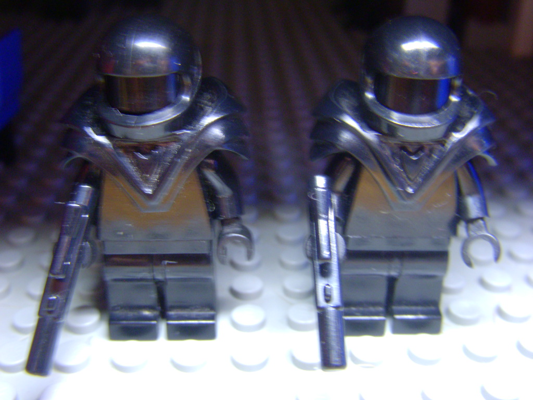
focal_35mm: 47
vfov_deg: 30.9
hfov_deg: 40.4
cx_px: 266
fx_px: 724
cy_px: 200
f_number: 3.4
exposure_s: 1/8
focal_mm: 7.9
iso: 200
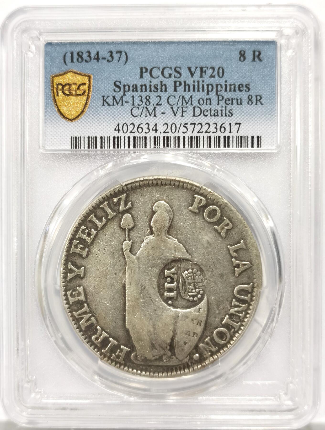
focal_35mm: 54
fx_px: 672
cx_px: 162
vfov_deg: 35.4
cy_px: 215
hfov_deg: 27.2
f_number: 16
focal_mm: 5.56
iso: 160
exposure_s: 1/100
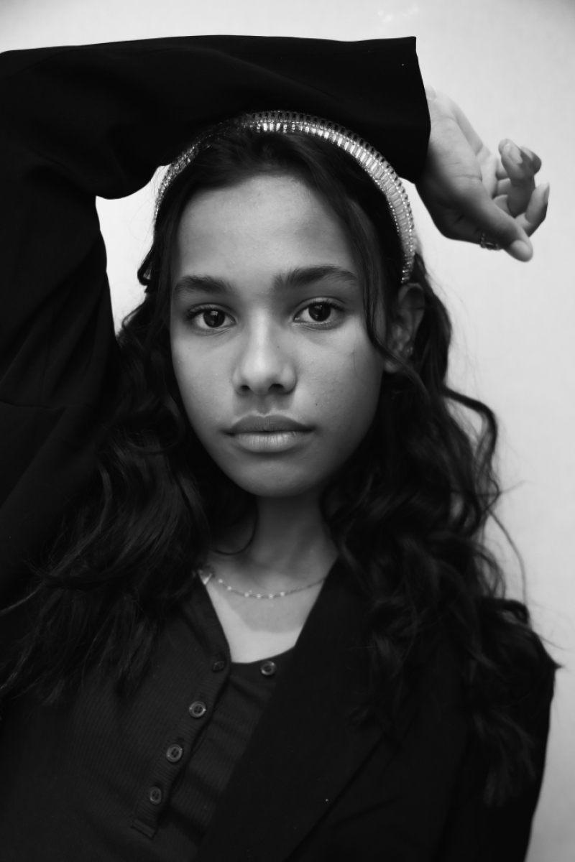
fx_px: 903
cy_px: 431
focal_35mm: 38
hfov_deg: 35.3
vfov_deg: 51.0
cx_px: 288
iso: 640
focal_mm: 37.7
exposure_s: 1/200
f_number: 4
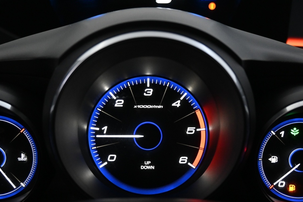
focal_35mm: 54
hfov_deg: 36.7
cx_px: 146
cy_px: 142
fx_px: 456
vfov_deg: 24.8
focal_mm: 22.5
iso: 1800
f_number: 4
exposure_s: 1/40
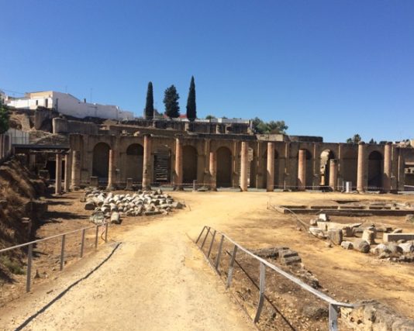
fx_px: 380
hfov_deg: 57.2
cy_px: 164
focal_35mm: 31
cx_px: 214
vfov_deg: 47.1
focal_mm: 4.15
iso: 32
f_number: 2.2
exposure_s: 1/2740
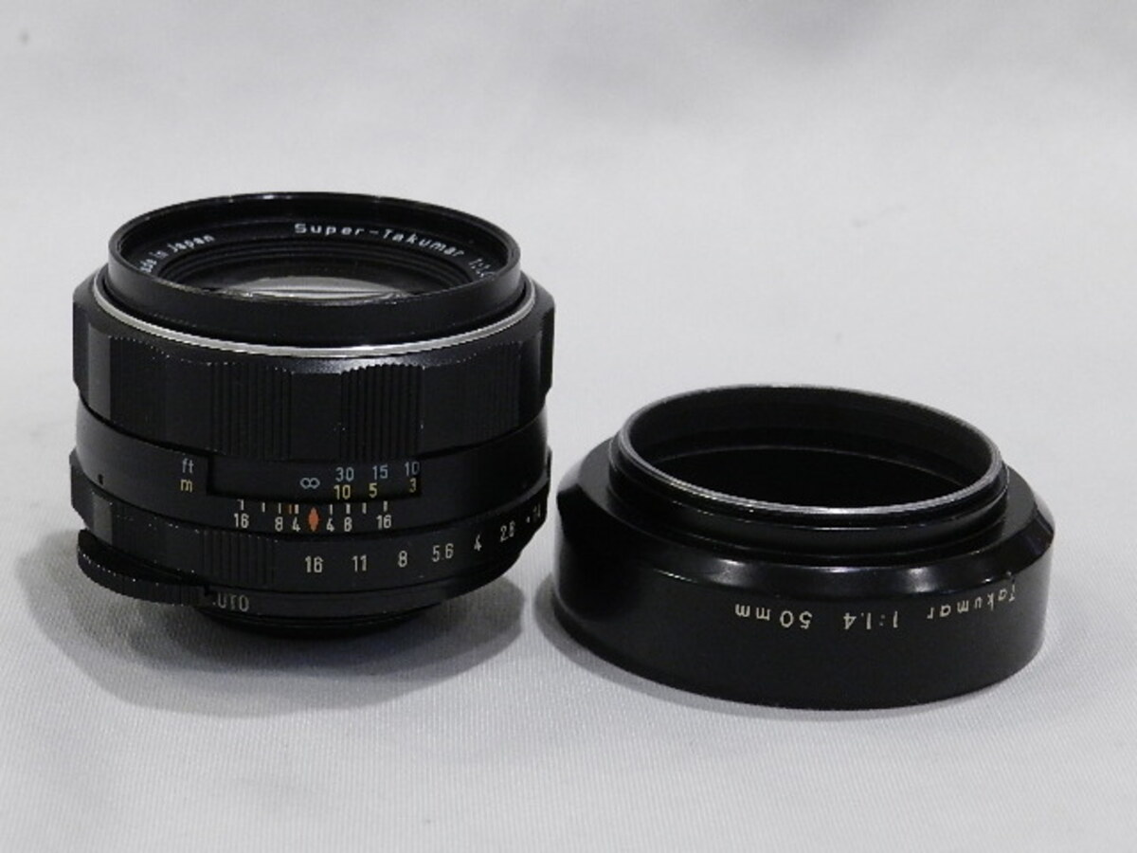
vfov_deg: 17.6
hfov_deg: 23.3
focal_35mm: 84
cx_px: 568
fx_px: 2759
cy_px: 426
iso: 800
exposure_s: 1/80
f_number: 4.4
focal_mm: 14.9
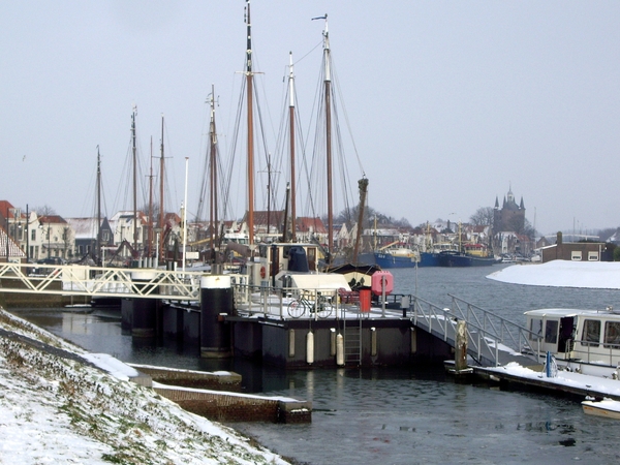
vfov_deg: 18.7
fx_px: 1415
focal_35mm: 79
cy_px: 232
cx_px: 310
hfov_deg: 24.7
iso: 64
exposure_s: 1/200
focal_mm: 12.8
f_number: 6.5
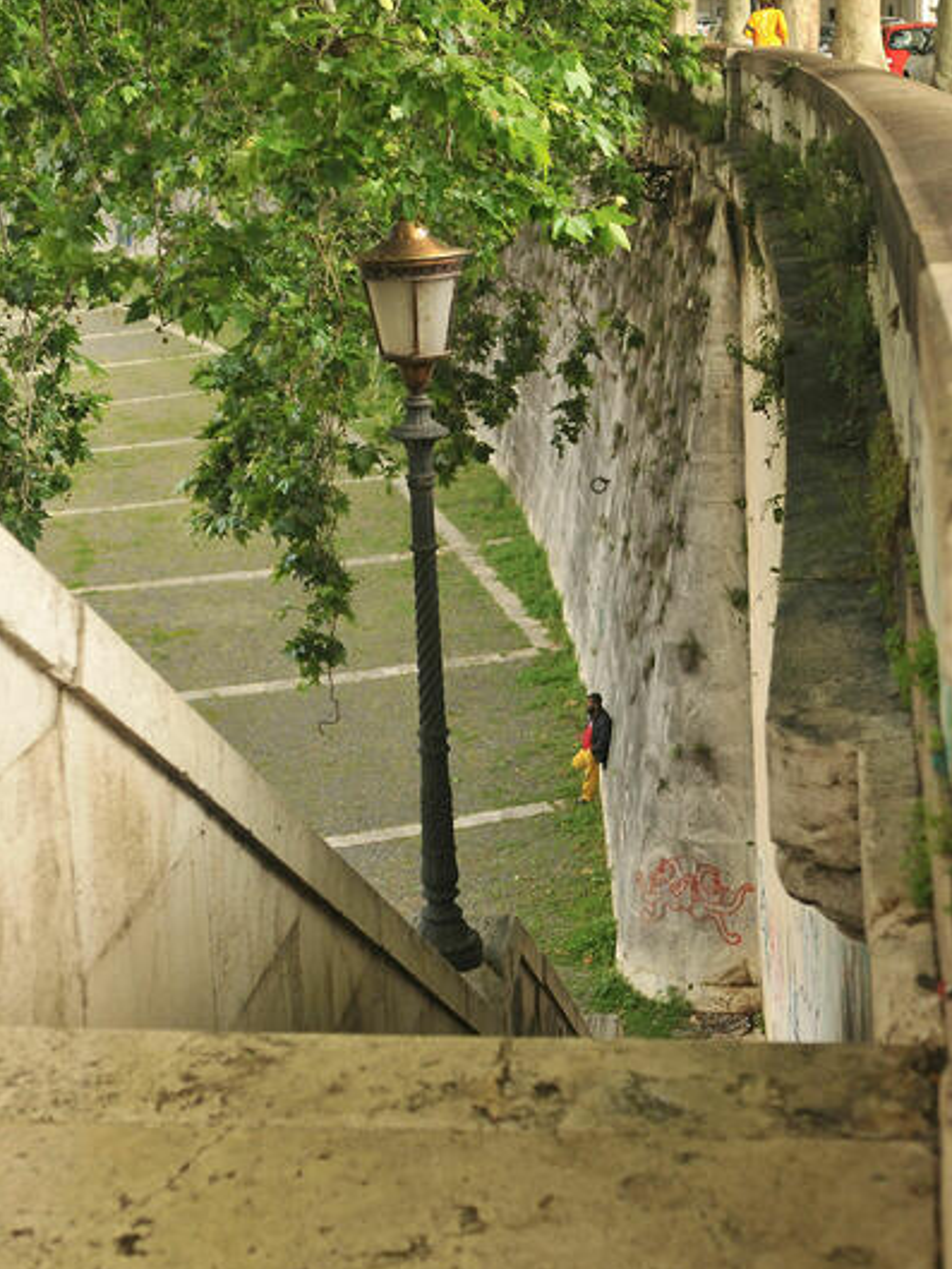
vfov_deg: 26.5
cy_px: 600
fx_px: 2696
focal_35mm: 74
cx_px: 476
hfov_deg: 20.0
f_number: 3.8
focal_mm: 45
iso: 800
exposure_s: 1/200
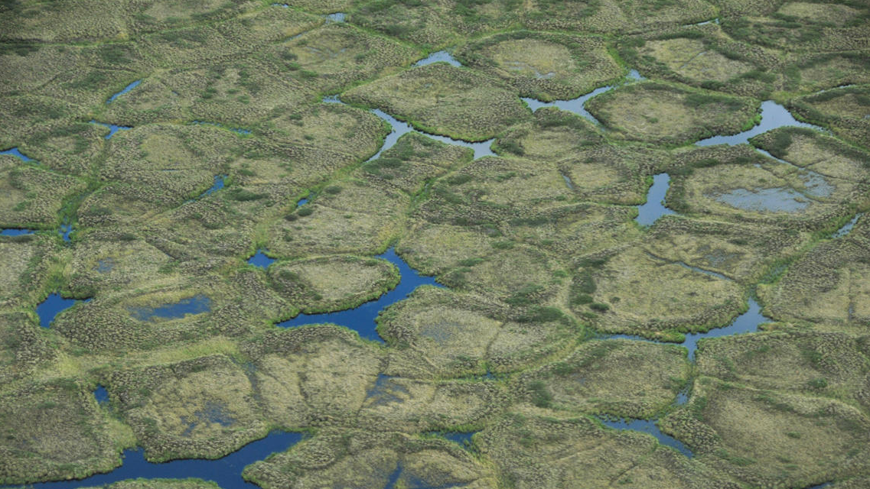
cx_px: 435
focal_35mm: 129
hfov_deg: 16.6
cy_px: 269
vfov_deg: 9.4
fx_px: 2976
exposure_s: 1/400
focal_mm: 82
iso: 200
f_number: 5
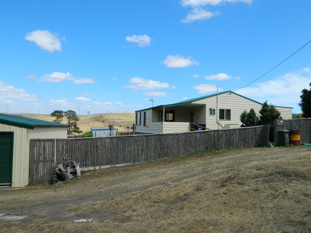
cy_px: 116
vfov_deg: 49.7
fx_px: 252
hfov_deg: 63.4
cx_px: 156
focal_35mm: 28
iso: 80
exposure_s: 1/160
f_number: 8.9
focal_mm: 5.1
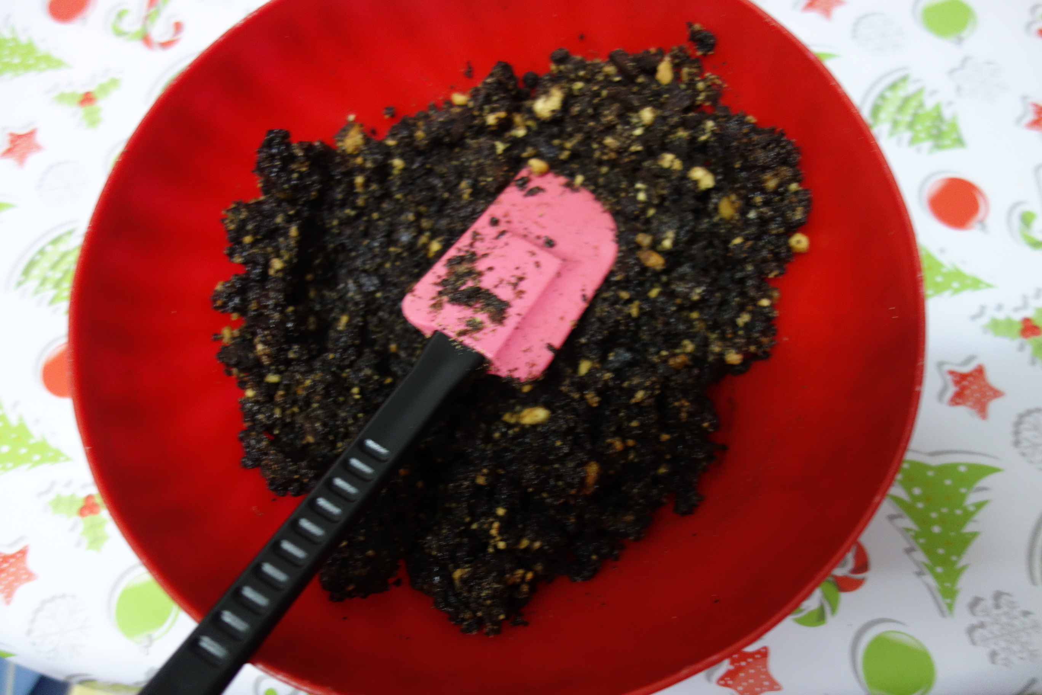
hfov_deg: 65.5
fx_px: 810
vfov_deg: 46.4
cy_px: 348
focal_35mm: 28
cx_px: 521
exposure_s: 1/30
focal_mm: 10.4
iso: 500
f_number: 1.8
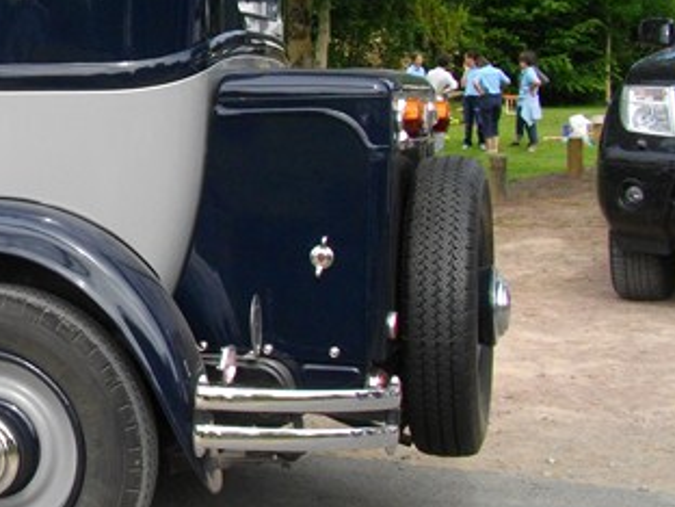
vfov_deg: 17.8
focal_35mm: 82
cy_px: 89
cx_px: -173
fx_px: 1599
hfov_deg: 21.8
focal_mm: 5.7
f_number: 5.5
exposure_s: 1/160
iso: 100
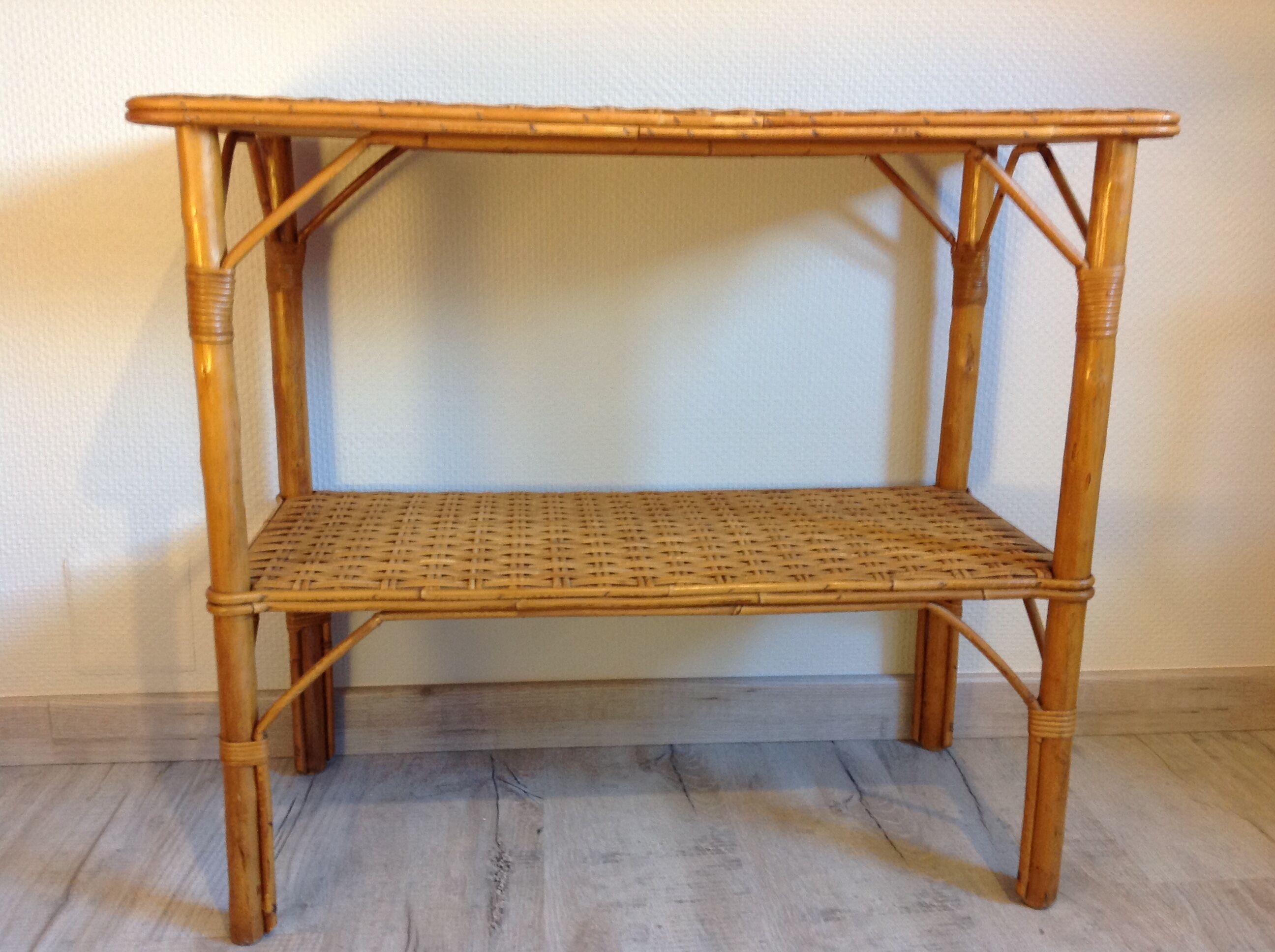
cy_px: 476
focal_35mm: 35
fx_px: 1287
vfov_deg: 40.6
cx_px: 638
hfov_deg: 52.7
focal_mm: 4.28
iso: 125
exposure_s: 1/15
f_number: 2.4
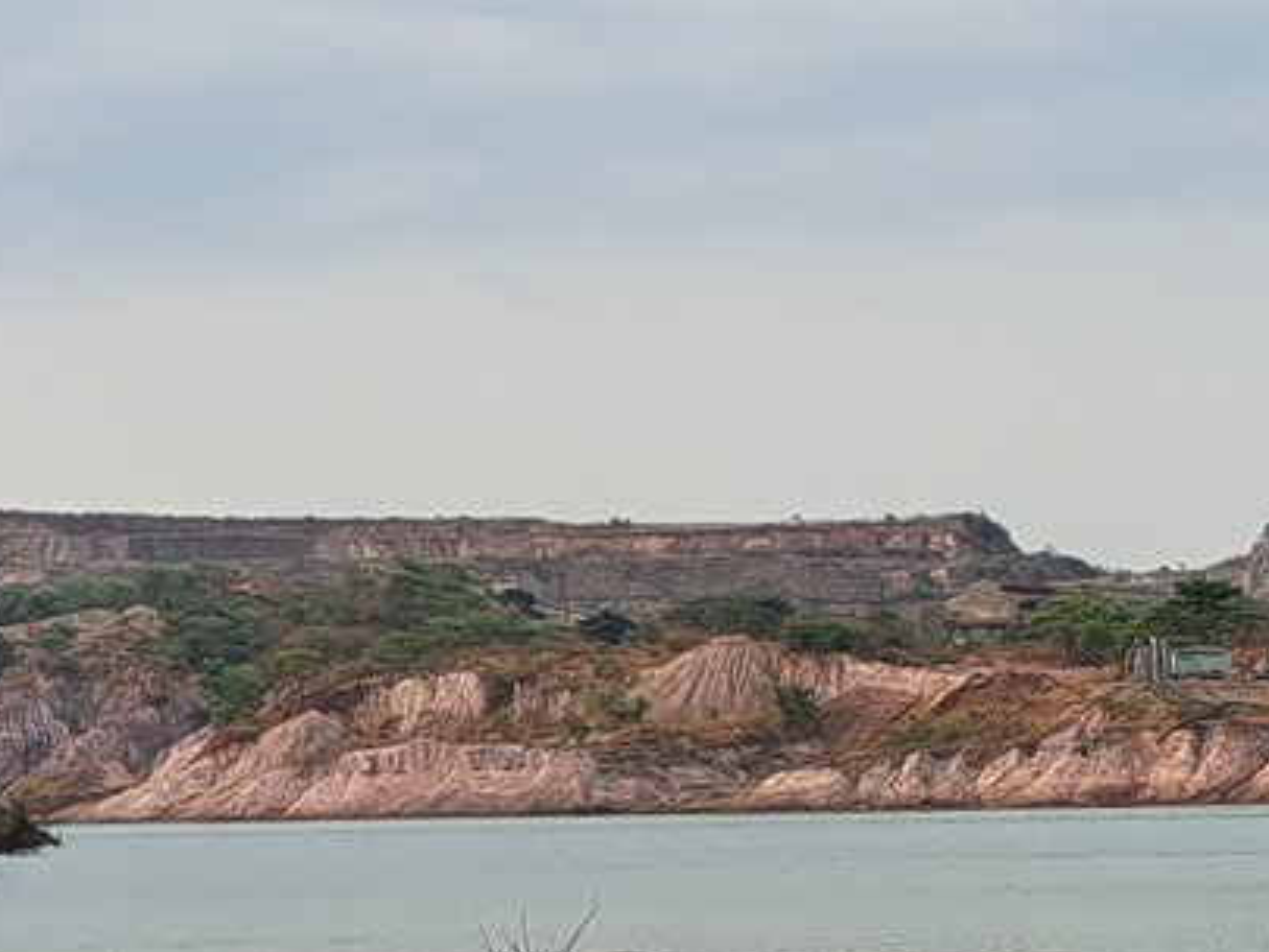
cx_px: 1094
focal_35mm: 137
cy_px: 833
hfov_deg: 14.3
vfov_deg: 10.8
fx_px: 5024
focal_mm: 5.23
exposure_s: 1/779
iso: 50
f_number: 1.8
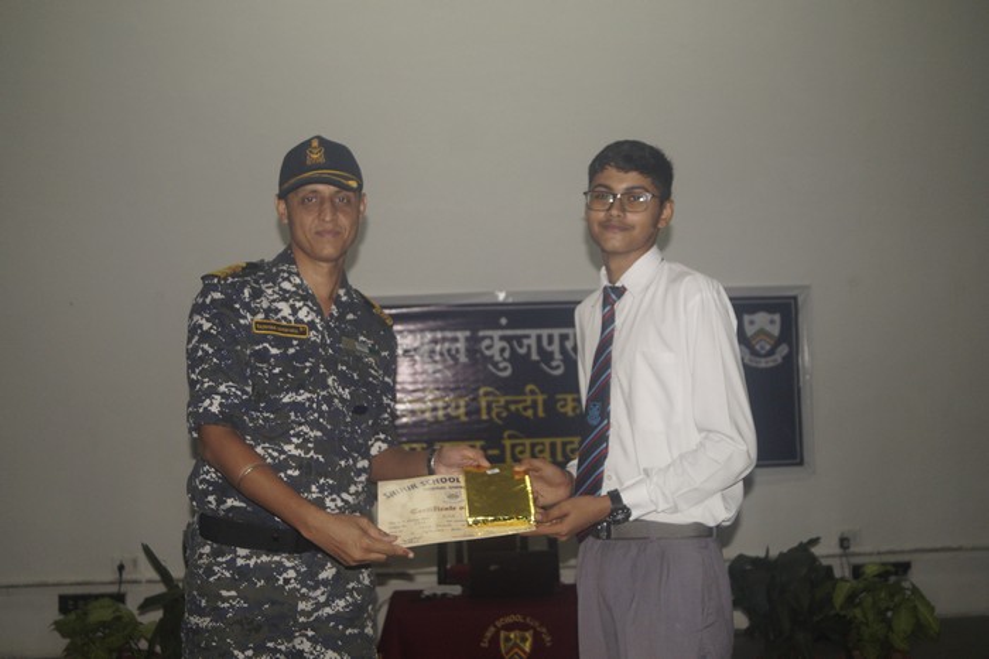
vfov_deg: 31.9
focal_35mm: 42
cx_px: 494
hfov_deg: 46.4
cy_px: 330
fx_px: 1153
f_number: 4.5
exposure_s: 1/160
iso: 800
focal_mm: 28
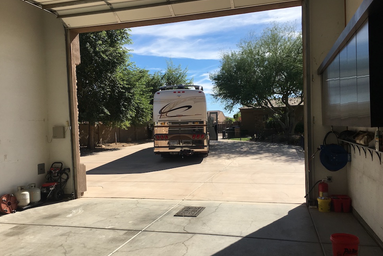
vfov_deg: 42.3
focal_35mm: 31
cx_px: 192
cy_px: 140
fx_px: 330
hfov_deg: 60.3
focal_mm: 4.15
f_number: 2.2
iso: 25
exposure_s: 1/1672
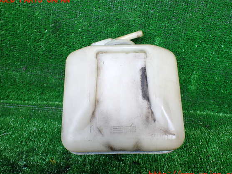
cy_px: 87
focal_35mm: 32
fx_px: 214
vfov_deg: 44.1
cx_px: 118
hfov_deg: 56.8
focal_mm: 5.4
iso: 125
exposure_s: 1/125
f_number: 2.3
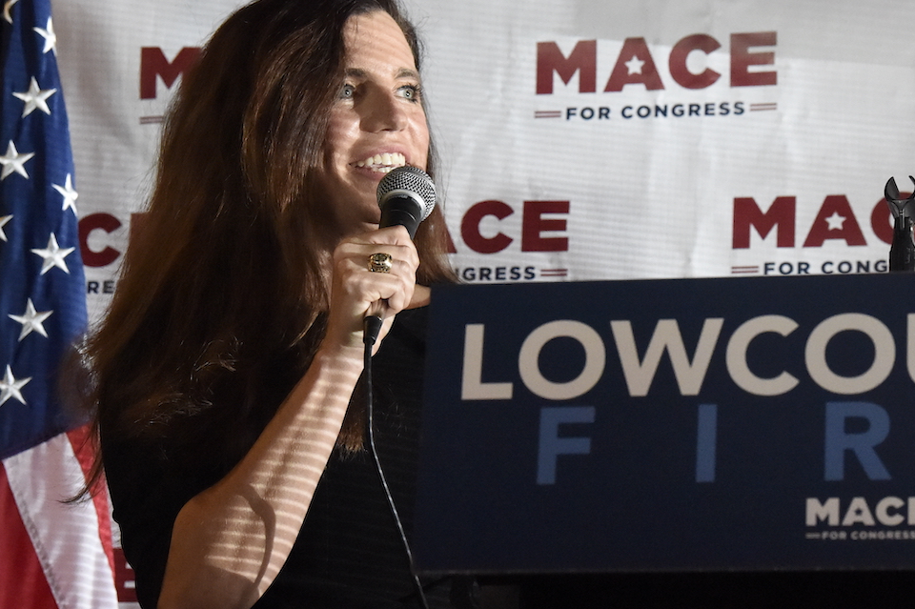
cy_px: 297
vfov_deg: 9.1
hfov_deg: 13.7
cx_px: 546
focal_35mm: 150
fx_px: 3810
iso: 25600
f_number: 7.1
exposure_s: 1/160
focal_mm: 120
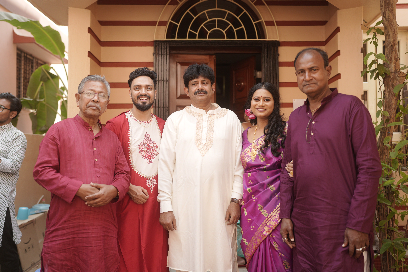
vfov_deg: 37.9
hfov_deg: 54.4
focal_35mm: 35
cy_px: 136
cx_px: 204
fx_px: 397
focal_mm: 35
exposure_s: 1/320
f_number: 2
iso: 160
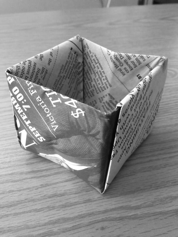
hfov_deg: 42.9
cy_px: 118
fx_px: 226
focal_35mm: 33
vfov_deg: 55.4
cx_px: 89
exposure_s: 1/20
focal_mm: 4.12
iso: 100
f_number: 2.4
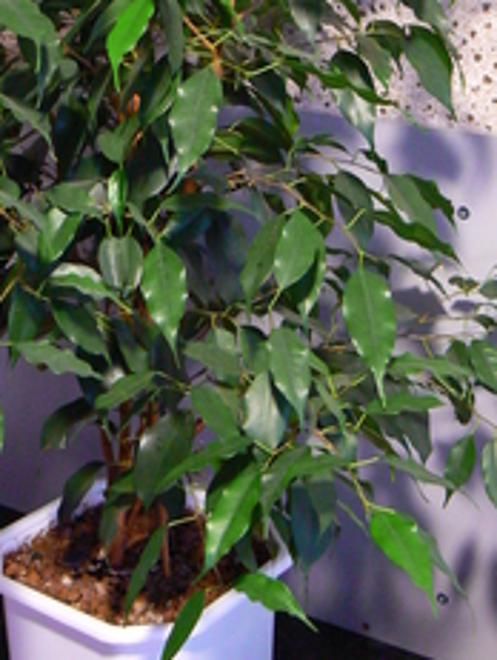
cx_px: 149
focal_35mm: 70
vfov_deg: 27.3
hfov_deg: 21.0
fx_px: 1336
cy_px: 154
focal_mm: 6
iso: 200
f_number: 2.8
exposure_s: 1/5
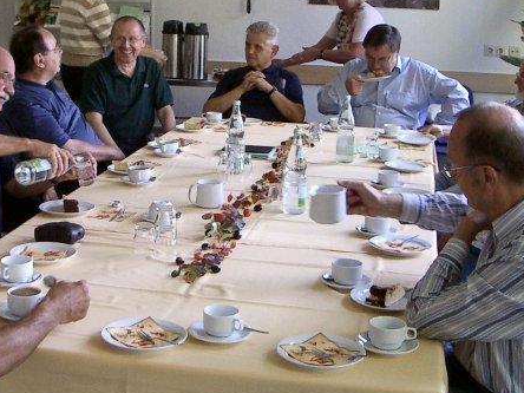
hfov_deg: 30.6
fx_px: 954
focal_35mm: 63
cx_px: 204
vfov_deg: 23.2
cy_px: 123
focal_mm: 5.8
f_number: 2.6
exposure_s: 1/60
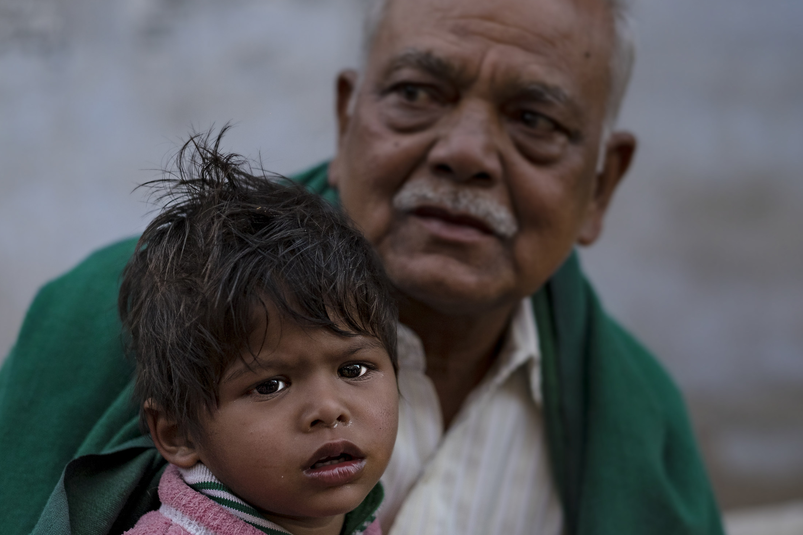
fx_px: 2030
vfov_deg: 15.0
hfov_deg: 22.4
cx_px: 415
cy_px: 279
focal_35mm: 91
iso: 500
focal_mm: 56
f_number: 2.2
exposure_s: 1/1000
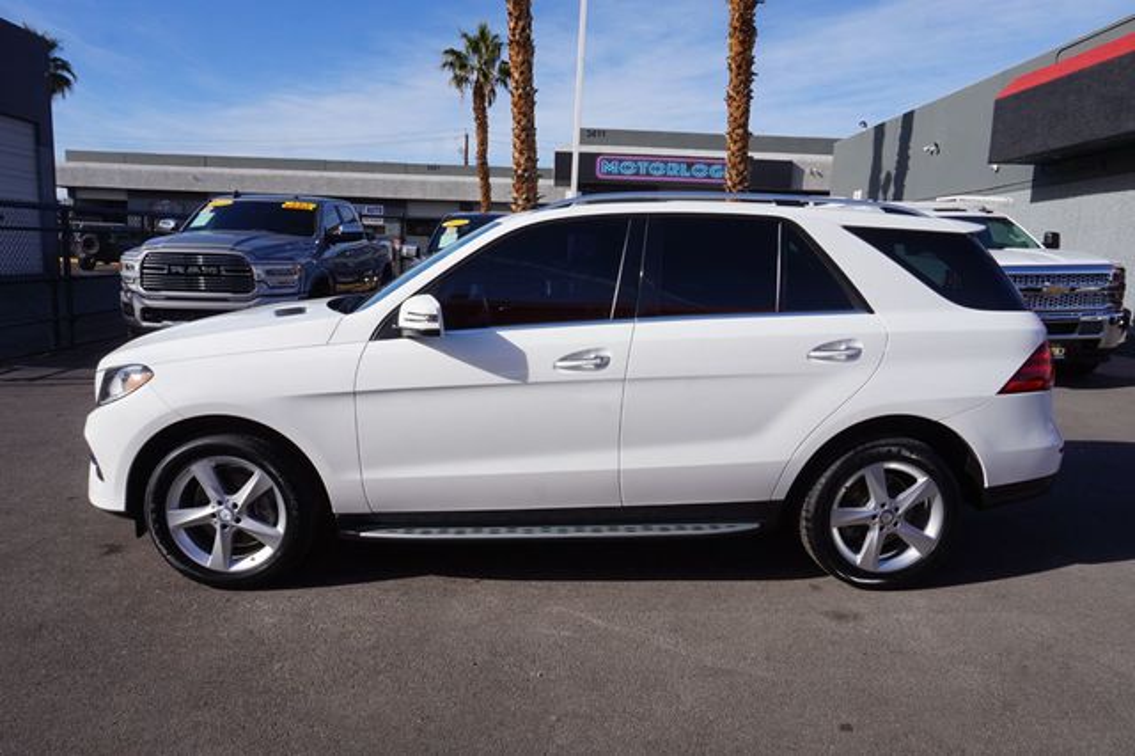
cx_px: 568
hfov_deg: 73.8
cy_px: 378
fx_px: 756
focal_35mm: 24
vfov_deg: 53.1
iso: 100
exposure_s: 1/100
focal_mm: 16
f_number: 14
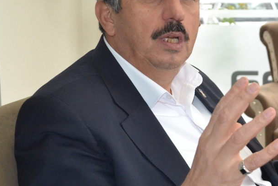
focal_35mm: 95
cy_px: 102
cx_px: 205
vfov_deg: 14.4
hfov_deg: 21.3
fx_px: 734
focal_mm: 32
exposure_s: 1/60
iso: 2200
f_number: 4.2
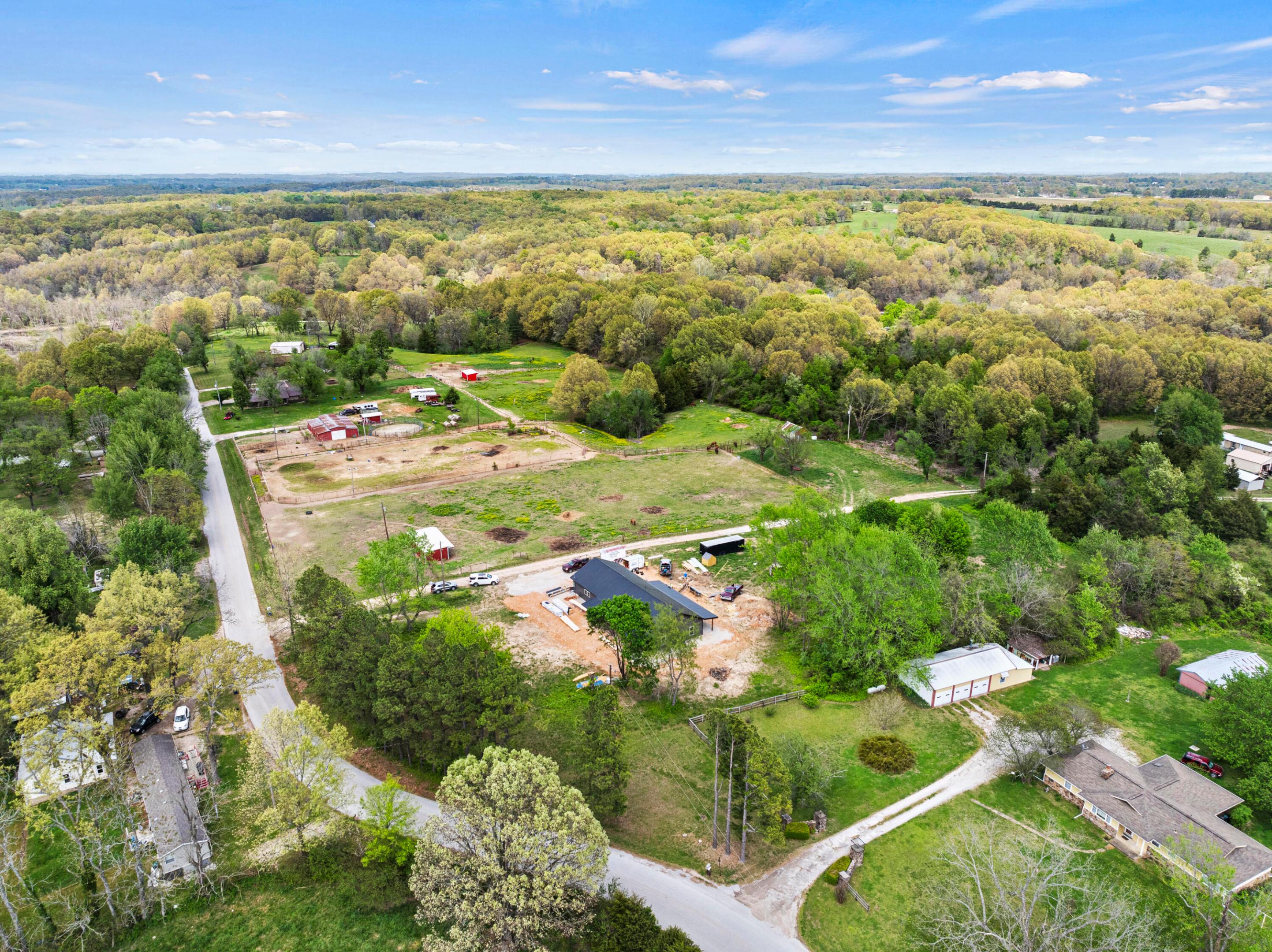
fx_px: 881
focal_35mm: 24
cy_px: 476
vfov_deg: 56.8
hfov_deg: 71.6
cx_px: 636
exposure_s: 1/1250
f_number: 2.8
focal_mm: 12.29
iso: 140
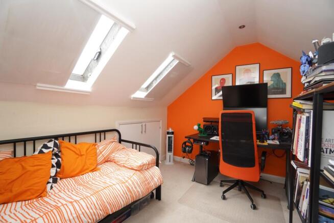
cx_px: 167
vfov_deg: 77.4
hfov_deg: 100.4
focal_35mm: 15
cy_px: 112
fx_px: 139
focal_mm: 10
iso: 400
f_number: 4.5
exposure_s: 1/60
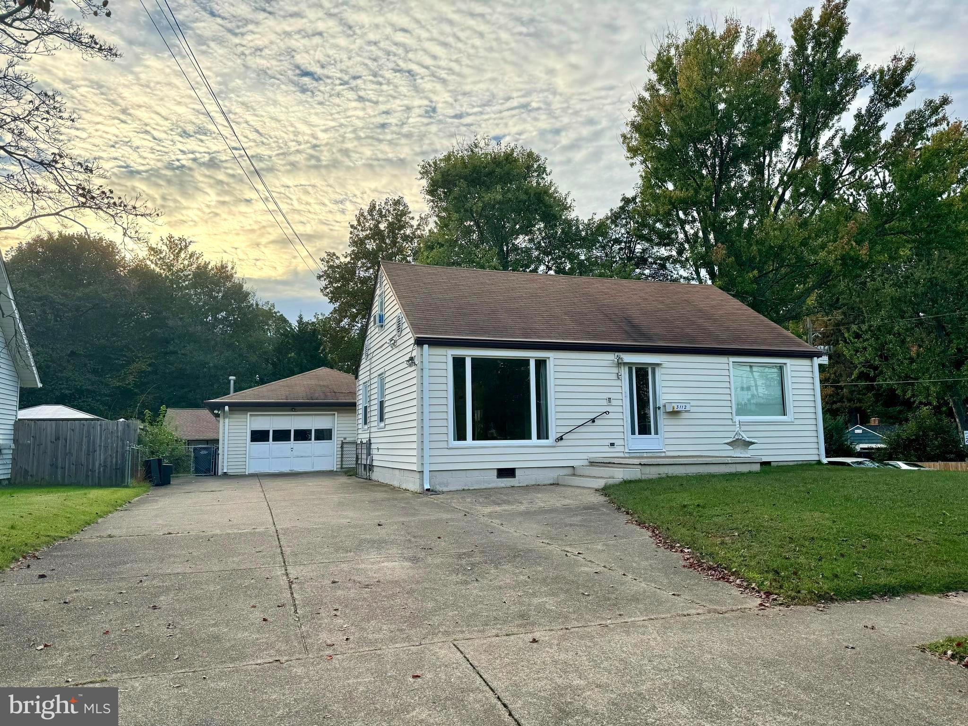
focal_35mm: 24
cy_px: 363
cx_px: 484
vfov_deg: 56.8
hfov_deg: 71.6
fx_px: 671
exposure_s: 1/1456
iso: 80
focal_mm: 6.86
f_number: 1.78
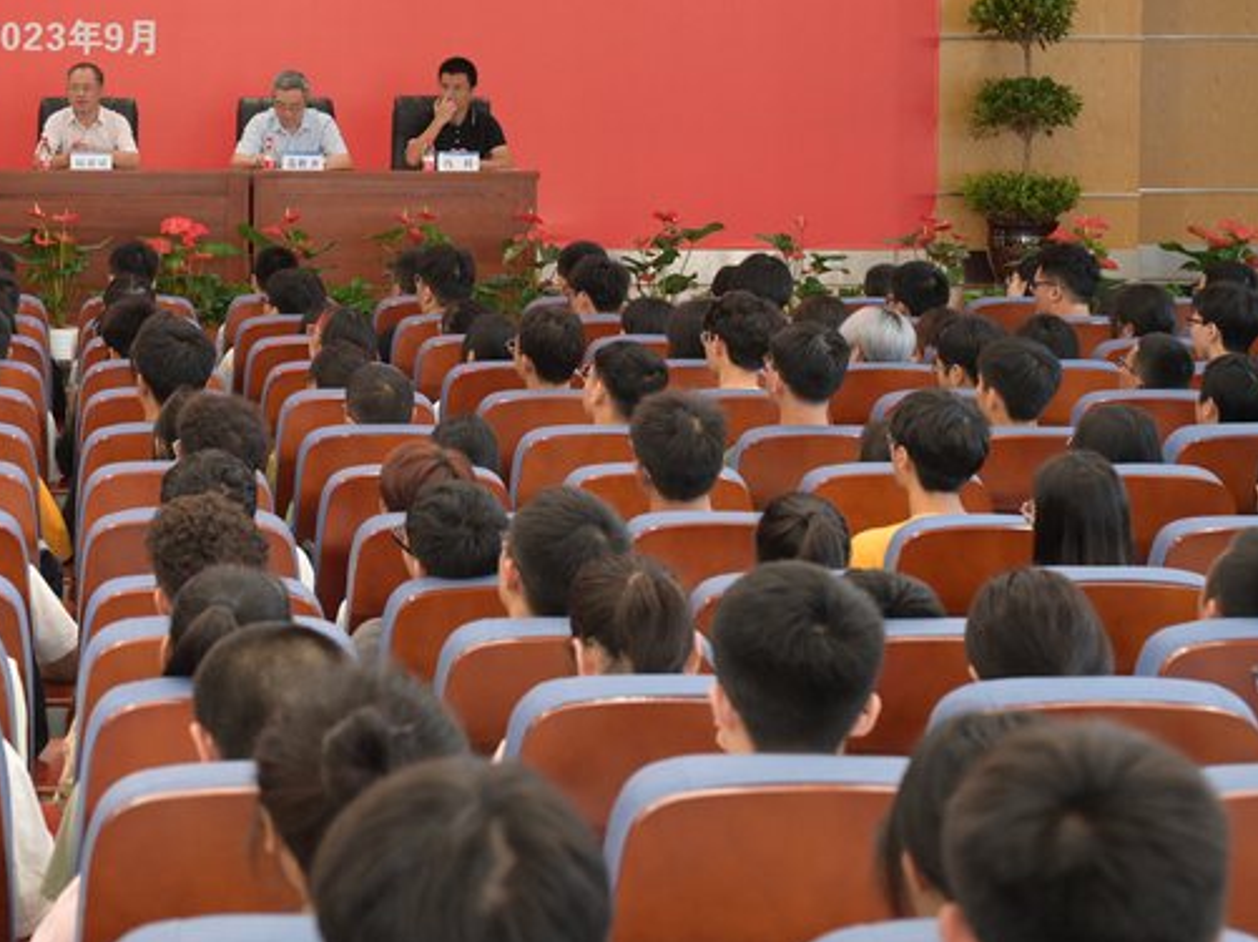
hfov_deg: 19.9
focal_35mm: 96
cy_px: 186
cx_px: 50
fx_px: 3486
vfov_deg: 15.3
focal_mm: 50
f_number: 5.6
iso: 1250
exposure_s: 1/30
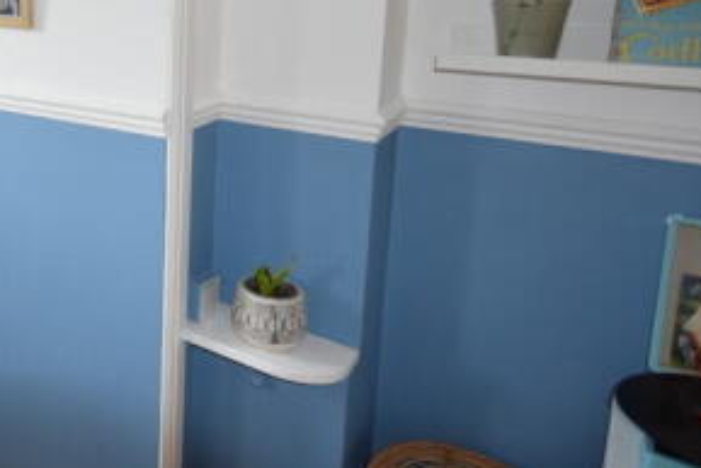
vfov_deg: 37.3
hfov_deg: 45.7
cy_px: 81
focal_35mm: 34
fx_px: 662
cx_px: -21
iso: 800
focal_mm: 10
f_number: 5
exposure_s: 1/100
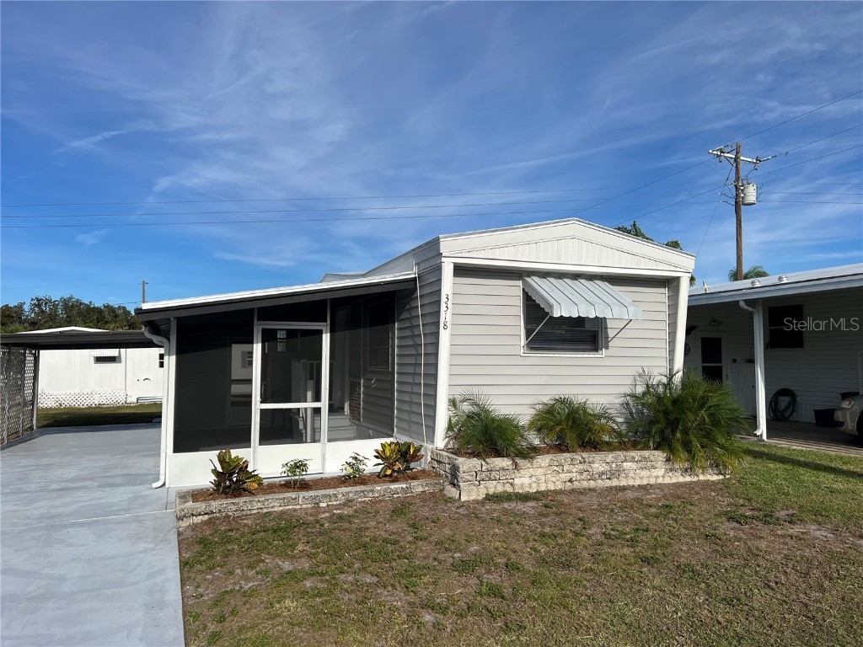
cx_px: 432
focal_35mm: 26
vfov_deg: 53.1
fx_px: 648
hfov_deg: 67.3
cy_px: 324
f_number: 1.5
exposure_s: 1/6993
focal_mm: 5.7
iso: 50
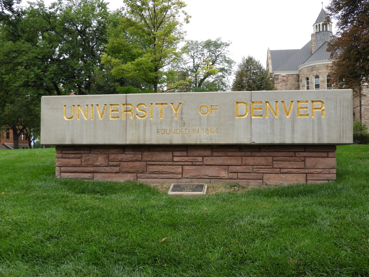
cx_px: 184
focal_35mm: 35
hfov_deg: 52.6
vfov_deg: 40.7
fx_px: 373
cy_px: 138
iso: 100
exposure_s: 1/200
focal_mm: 6.3
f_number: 3.8
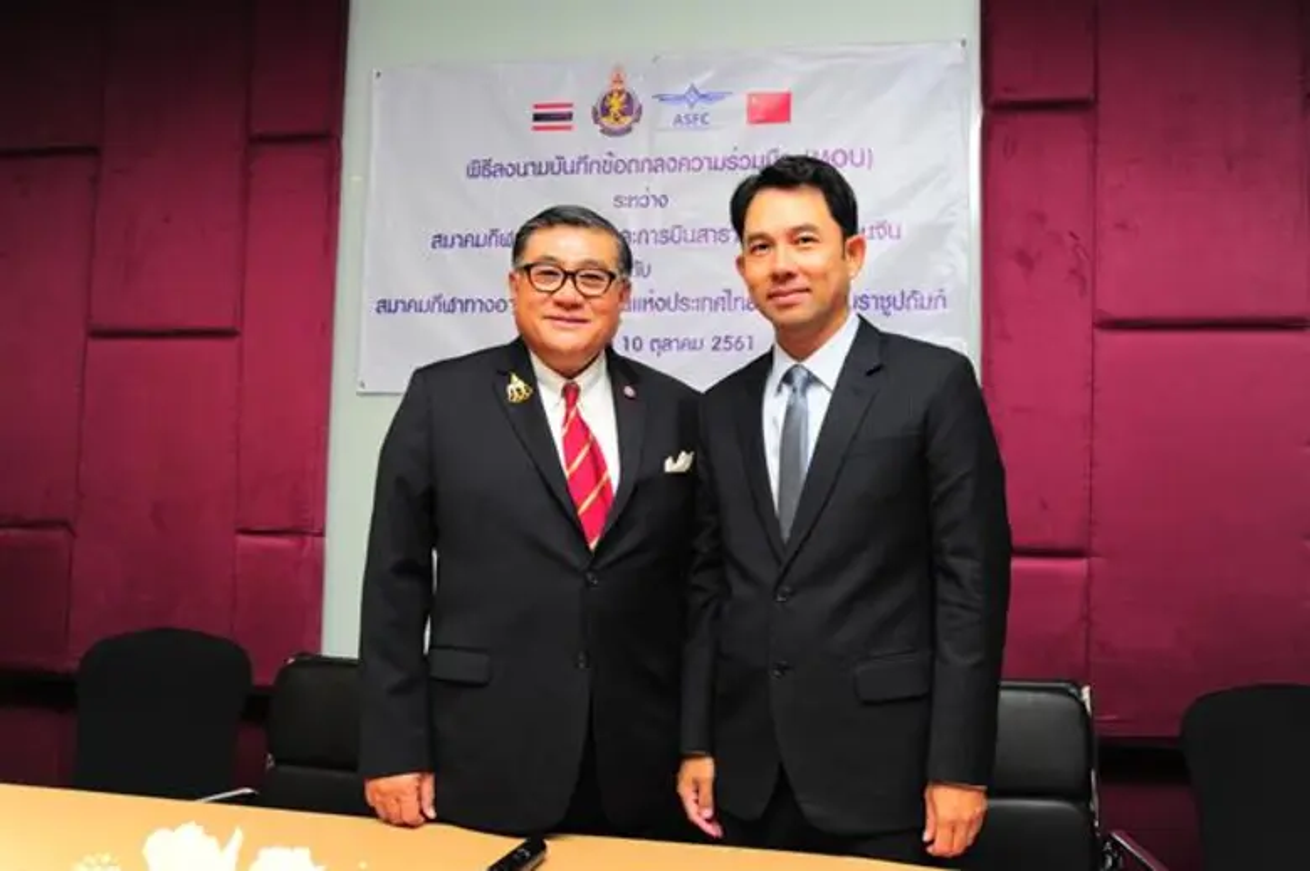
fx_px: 1164
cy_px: 436
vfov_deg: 41.1
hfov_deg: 58.7
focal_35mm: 32
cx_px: 655
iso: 2000
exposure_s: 1/100
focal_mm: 32
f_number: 7.1
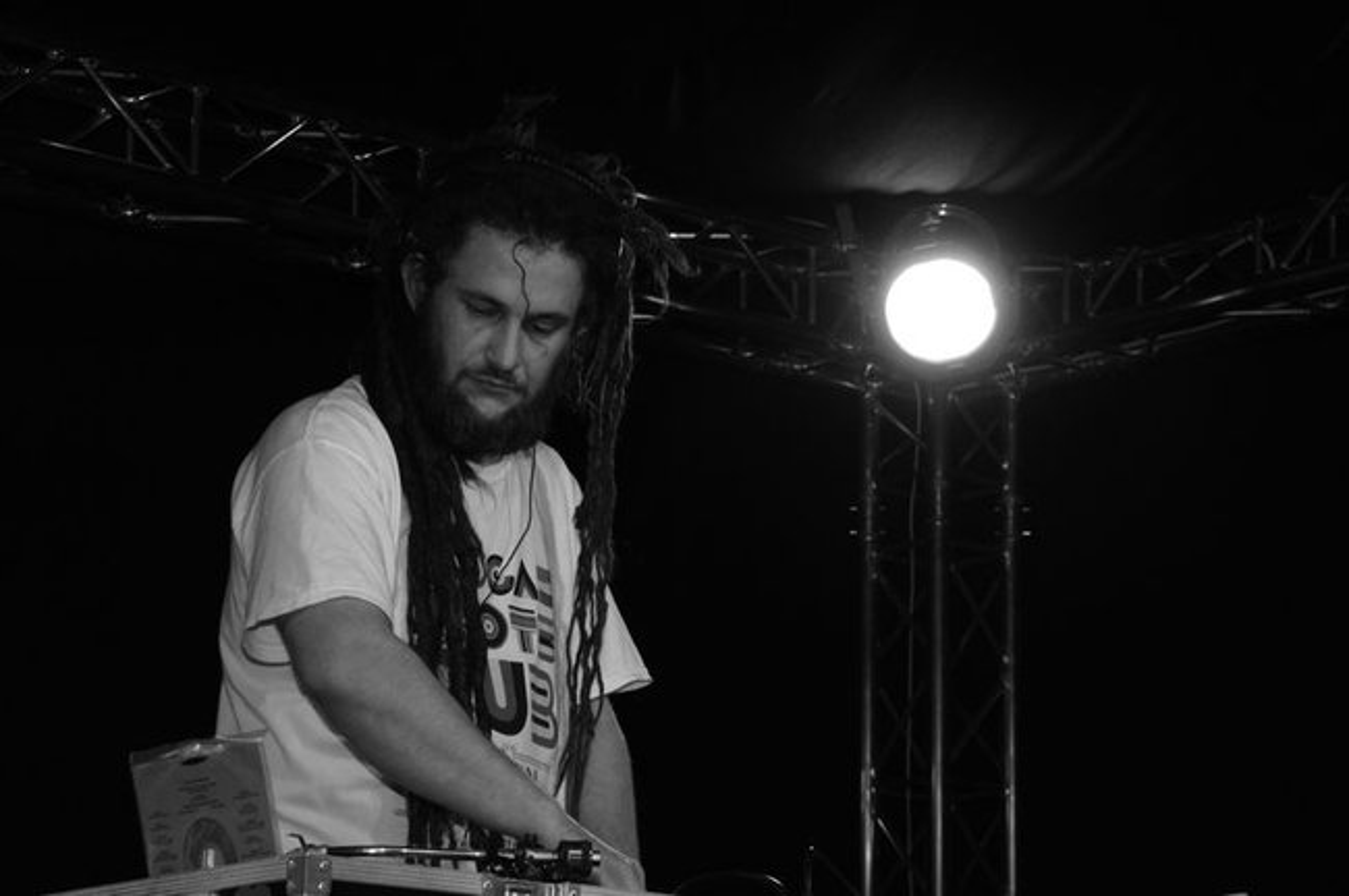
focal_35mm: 105
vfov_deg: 13.0
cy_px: 448
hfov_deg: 19.5
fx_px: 3931
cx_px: 674
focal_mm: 70
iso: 1600
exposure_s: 1/160
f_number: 8
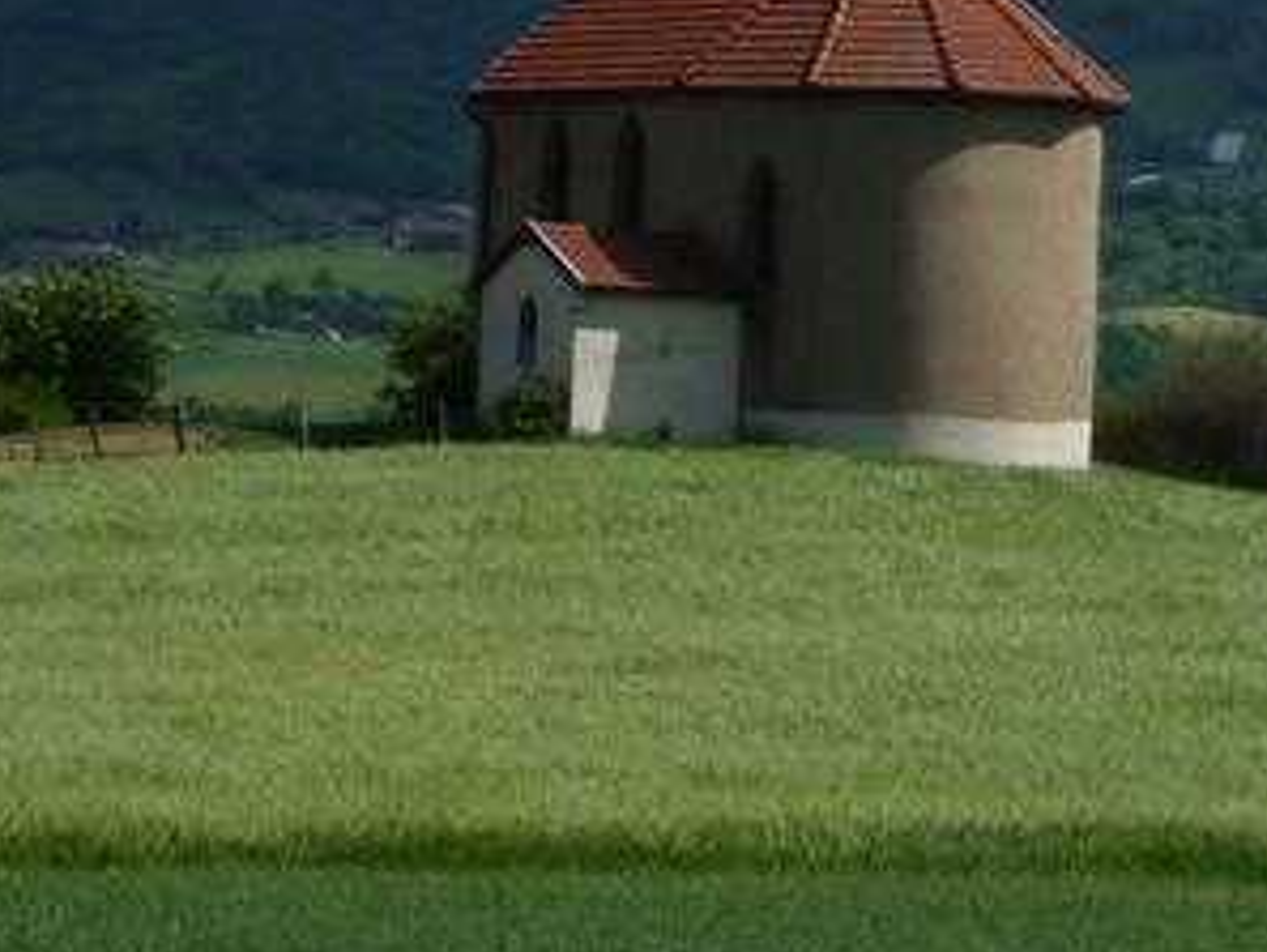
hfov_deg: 8.2
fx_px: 8788
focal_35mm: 240
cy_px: 410
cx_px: 857
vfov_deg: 6.2
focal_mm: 15.2
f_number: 4.7
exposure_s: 1/1000
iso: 100
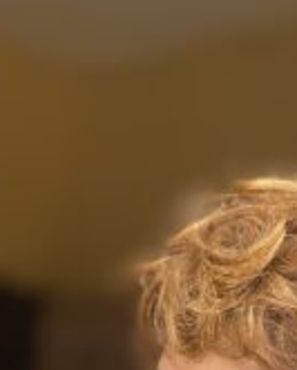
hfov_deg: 10.7
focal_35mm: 143
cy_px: 512
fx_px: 1570
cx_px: 290
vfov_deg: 12.9
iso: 64
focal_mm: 6
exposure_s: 1/122
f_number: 2
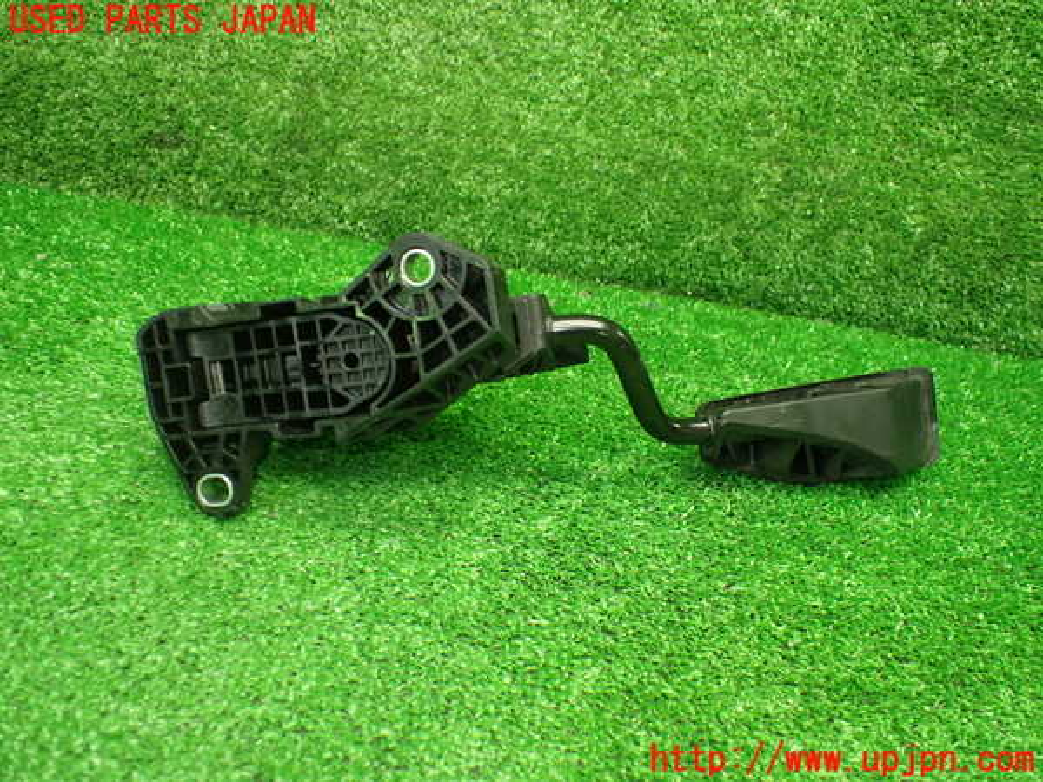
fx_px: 904
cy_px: 391
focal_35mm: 30
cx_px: 522
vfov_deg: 46.8
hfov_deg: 60.0
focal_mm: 5.4
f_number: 2.3
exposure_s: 1/100
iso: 800
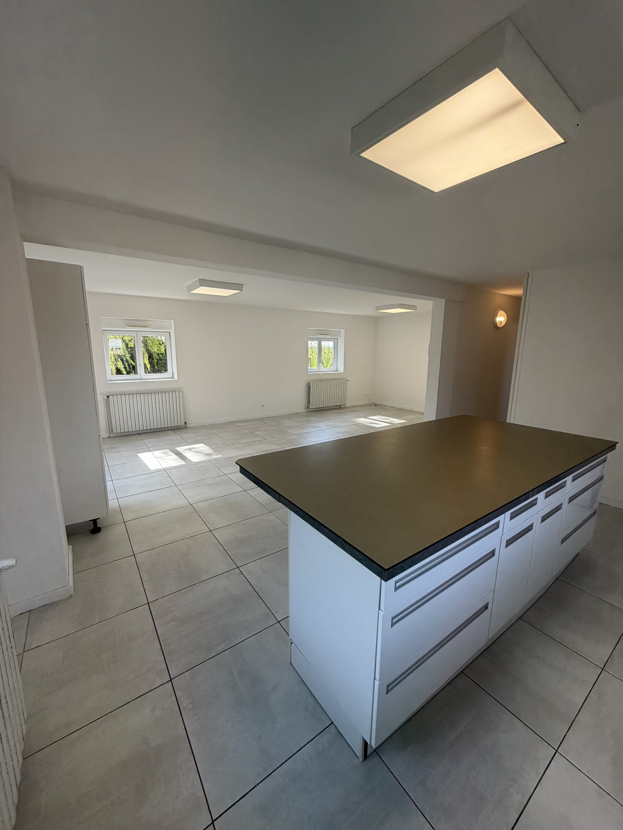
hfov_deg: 85.7
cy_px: 415
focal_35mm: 14
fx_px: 336
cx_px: 312
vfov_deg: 102.1
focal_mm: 2.22
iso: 50
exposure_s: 1/100
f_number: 2.2
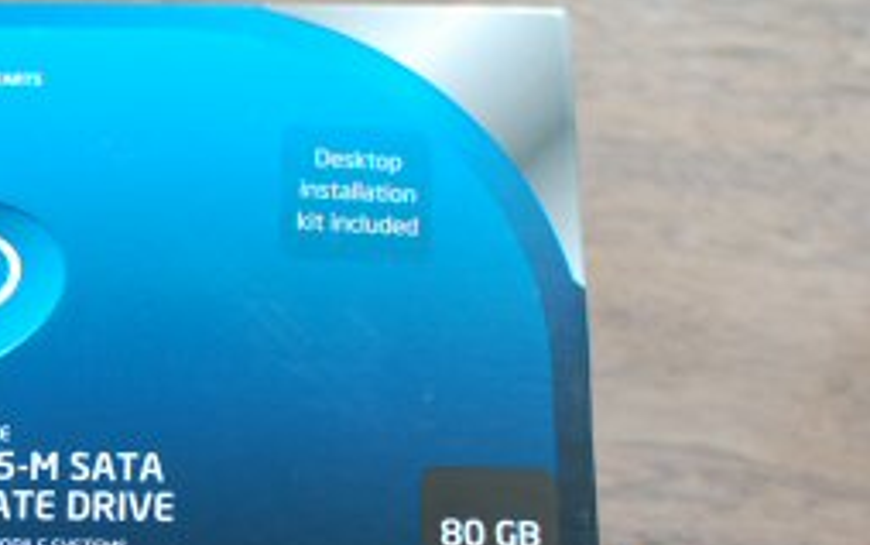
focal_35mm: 101
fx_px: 2395
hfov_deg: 20.2
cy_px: 375
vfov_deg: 13.0
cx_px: 106
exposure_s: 1/30
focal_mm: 35
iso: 400
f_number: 3.2
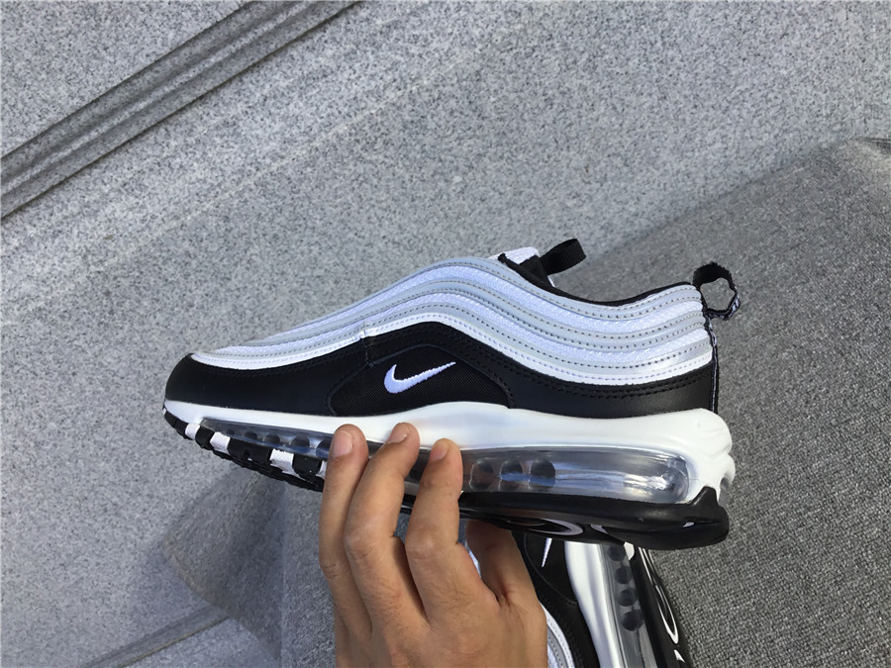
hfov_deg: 58.4
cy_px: 334
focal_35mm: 31
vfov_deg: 45.4
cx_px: 446
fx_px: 798
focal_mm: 3.3
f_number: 2.4
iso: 25
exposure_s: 1/401
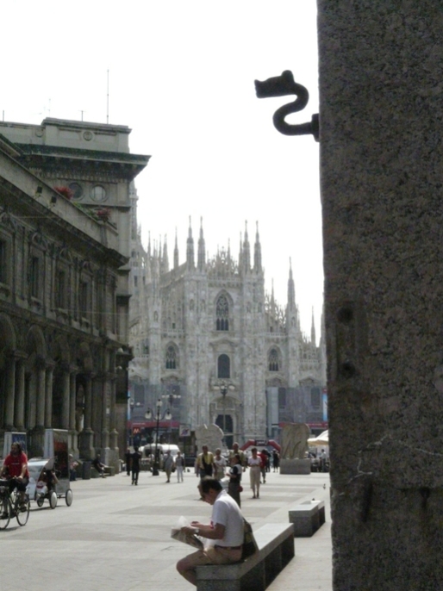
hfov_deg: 25.2
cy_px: 296
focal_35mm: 58
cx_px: 222
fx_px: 990
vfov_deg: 33.2
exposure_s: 1/1600
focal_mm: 9.5
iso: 800
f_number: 8
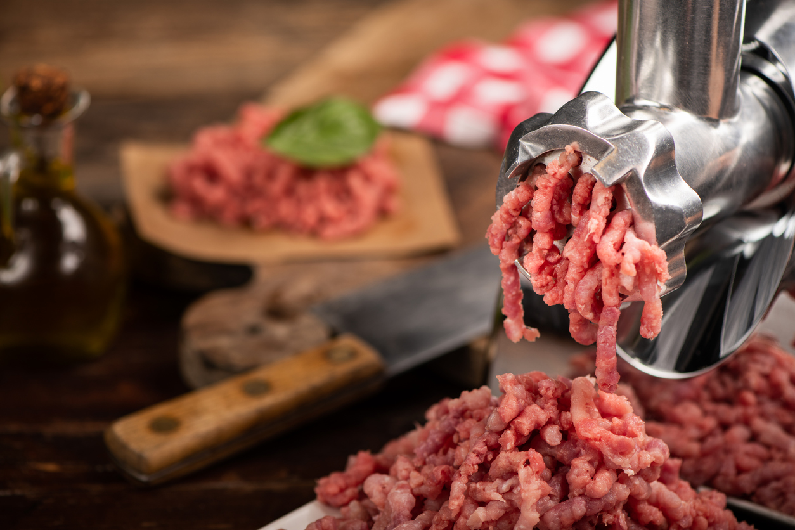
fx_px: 2319
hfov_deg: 19.5
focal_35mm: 105
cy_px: 265
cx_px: 398
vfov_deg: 13.0
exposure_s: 1/250
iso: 64
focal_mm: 105
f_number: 5
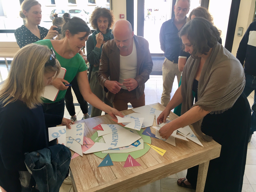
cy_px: 96
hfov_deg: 61.7
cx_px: 128
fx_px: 214
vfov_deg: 48.2
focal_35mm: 29
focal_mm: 4.15
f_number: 2.2
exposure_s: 1/33
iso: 25
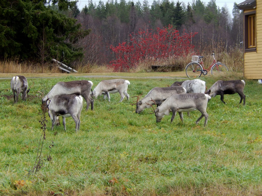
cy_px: 98
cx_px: 131
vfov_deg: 8.0
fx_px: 1400
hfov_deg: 10.7
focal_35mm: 185
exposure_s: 1/40
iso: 125
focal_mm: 33.3
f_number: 5.7
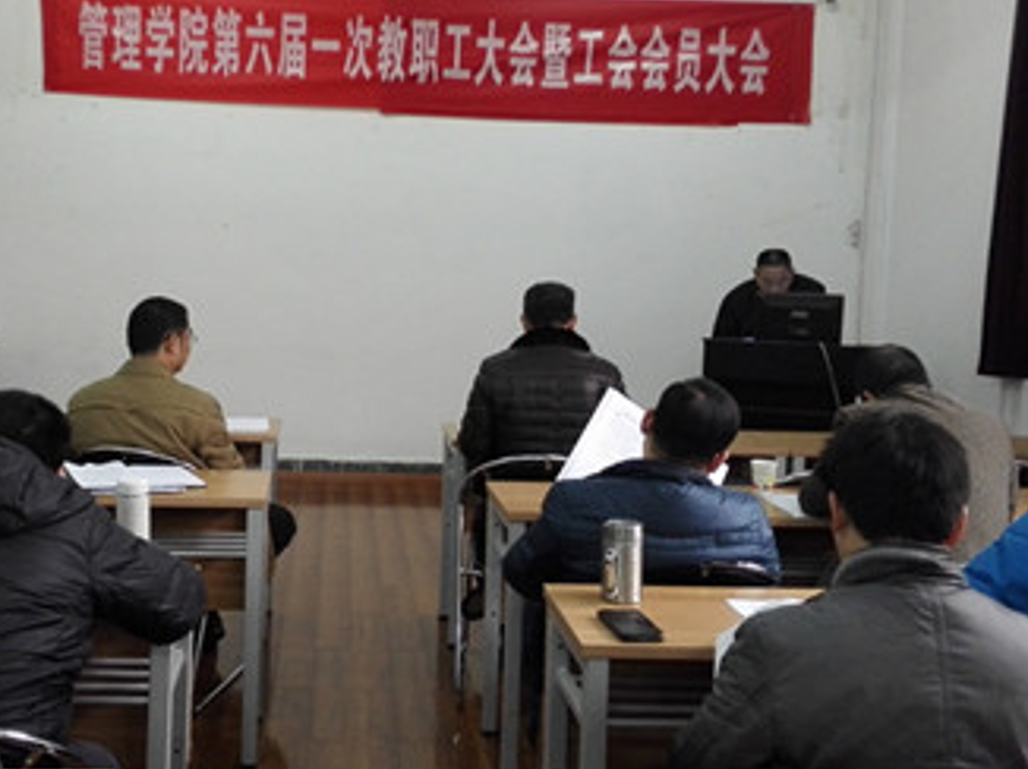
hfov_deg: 43.4
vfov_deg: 33.5
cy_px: 310
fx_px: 1276
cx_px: 366
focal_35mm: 43
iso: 250
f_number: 2
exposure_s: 1/25
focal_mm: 3.79
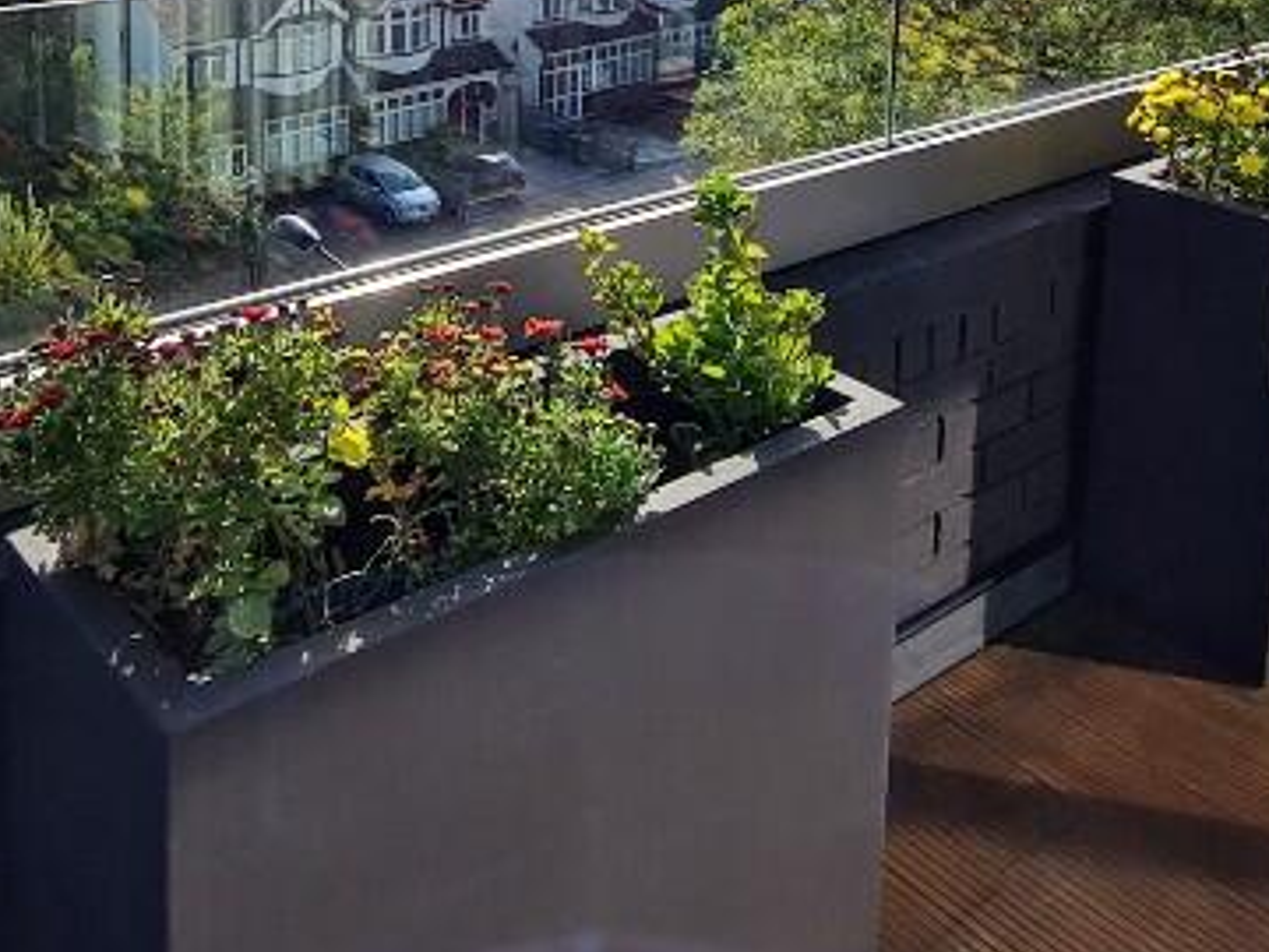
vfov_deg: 33.4
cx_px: 525
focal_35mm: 37
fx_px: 1356
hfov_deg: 49.9
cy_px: -109
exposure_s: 1/2360
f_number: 2.2
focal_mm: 2.2
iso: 50
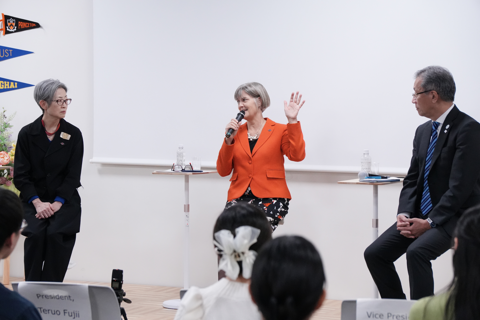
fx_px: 1400
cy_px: 160
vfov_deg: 13.0
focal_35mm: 105
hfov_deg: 19.5
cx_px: 240
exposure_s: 1/320
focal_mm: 70
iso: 4000
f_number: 4.5
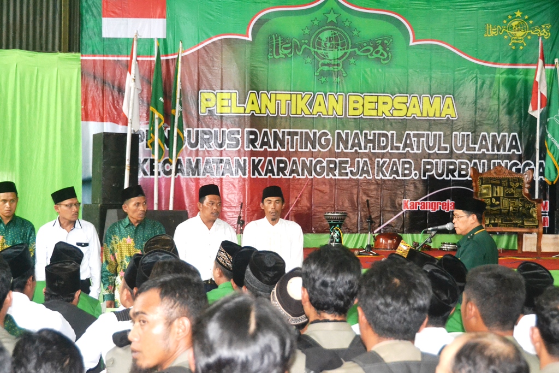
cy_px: 186
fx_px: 1025
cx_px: 280
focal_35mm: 66
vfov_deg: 20.6
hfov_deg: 30.5
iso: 3200
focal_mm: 44
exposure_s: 1/60
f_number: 4.5
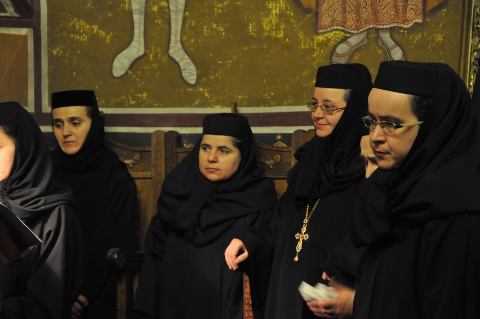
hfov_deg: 19.5
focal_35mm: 105
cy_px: 160
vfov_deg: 13.0
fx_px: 1398
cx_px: 240
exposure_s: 1/8
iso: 1600
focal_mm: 70
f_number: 5.3
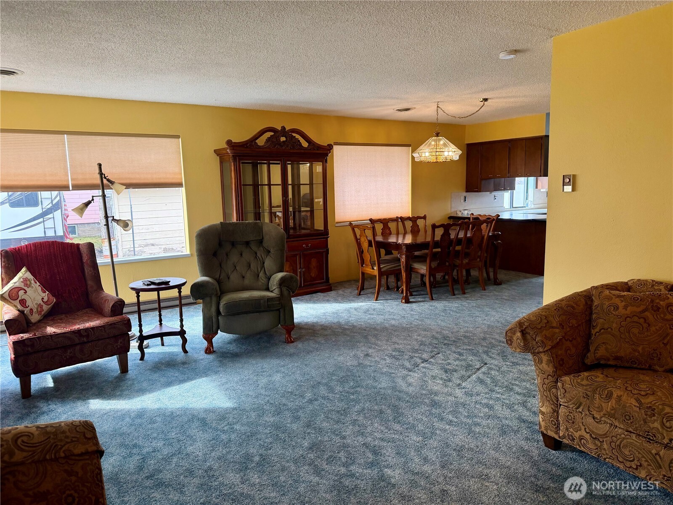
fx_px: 467
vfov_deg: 56.8
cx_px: 336
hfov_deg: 71.6
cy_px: 252
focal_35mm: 24
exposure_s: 1/177
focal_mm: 6.76
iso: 200
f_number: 1.78
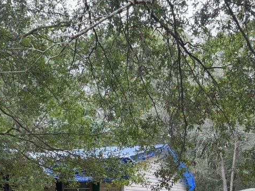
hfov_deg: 36.8
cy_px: 193
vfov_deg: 26.9
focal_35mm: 51
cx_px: 70
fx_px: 376
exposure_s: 1/177
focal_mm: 6.76
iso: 64
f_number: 1.78
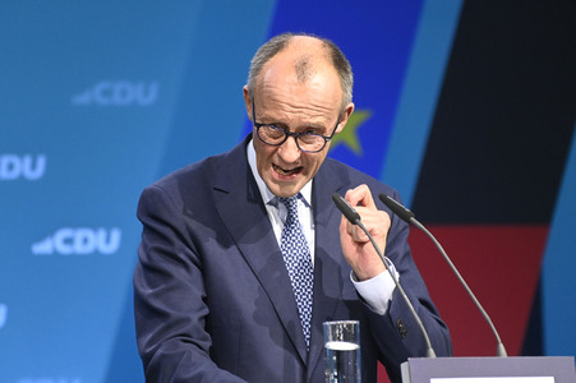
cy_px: 192
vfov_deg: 2.7
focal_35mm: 500
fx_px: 7994
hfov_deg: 4.1
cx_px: 288
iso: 8000
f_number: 5.6
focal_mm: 500
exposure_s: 1/500
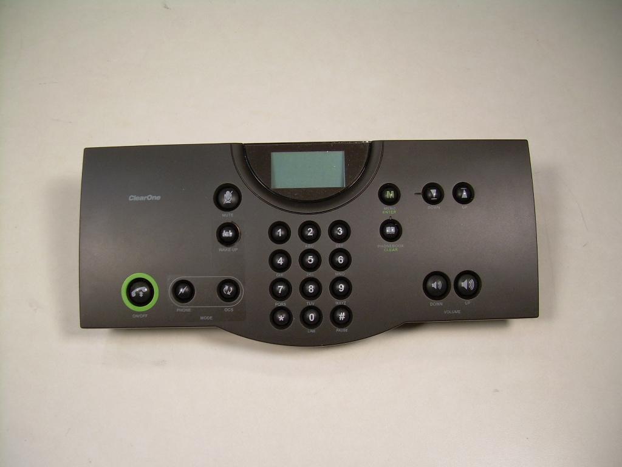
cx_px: 311
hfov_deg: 49.0
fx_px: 683
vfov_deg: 37.7
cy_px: 234
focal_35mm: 38
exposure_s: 1/50.4
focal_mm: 6.3
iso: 50
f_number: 2.8
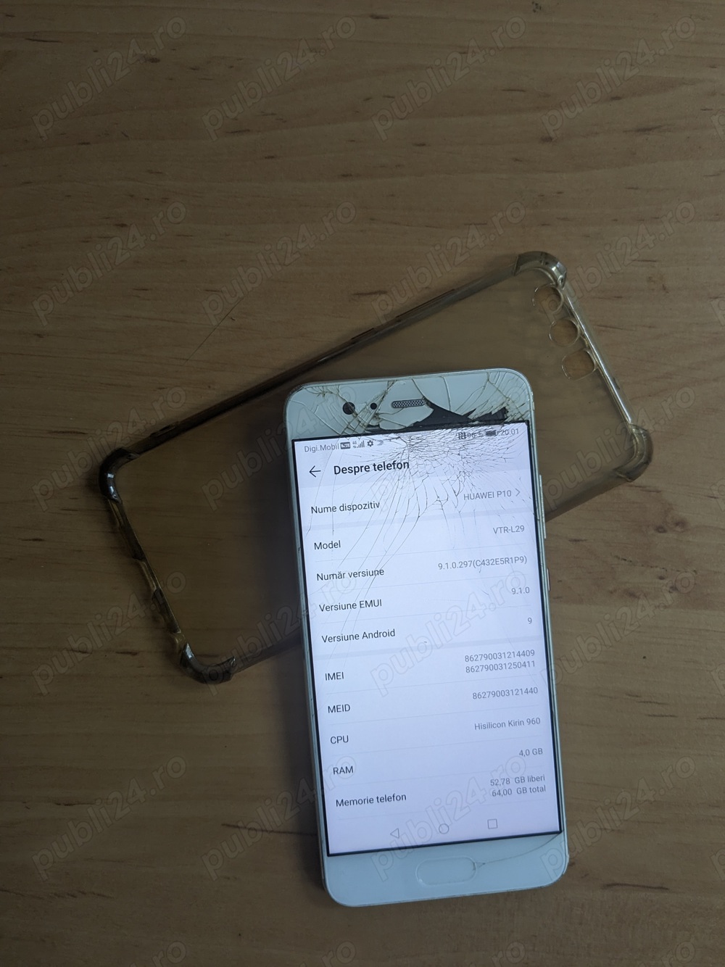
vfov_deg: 65.3
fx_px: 754
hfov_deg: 51.3
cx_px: 362
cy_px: 484
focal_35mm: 27
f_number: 1.73
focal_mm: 4.38
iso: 146
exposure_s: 1/99.9
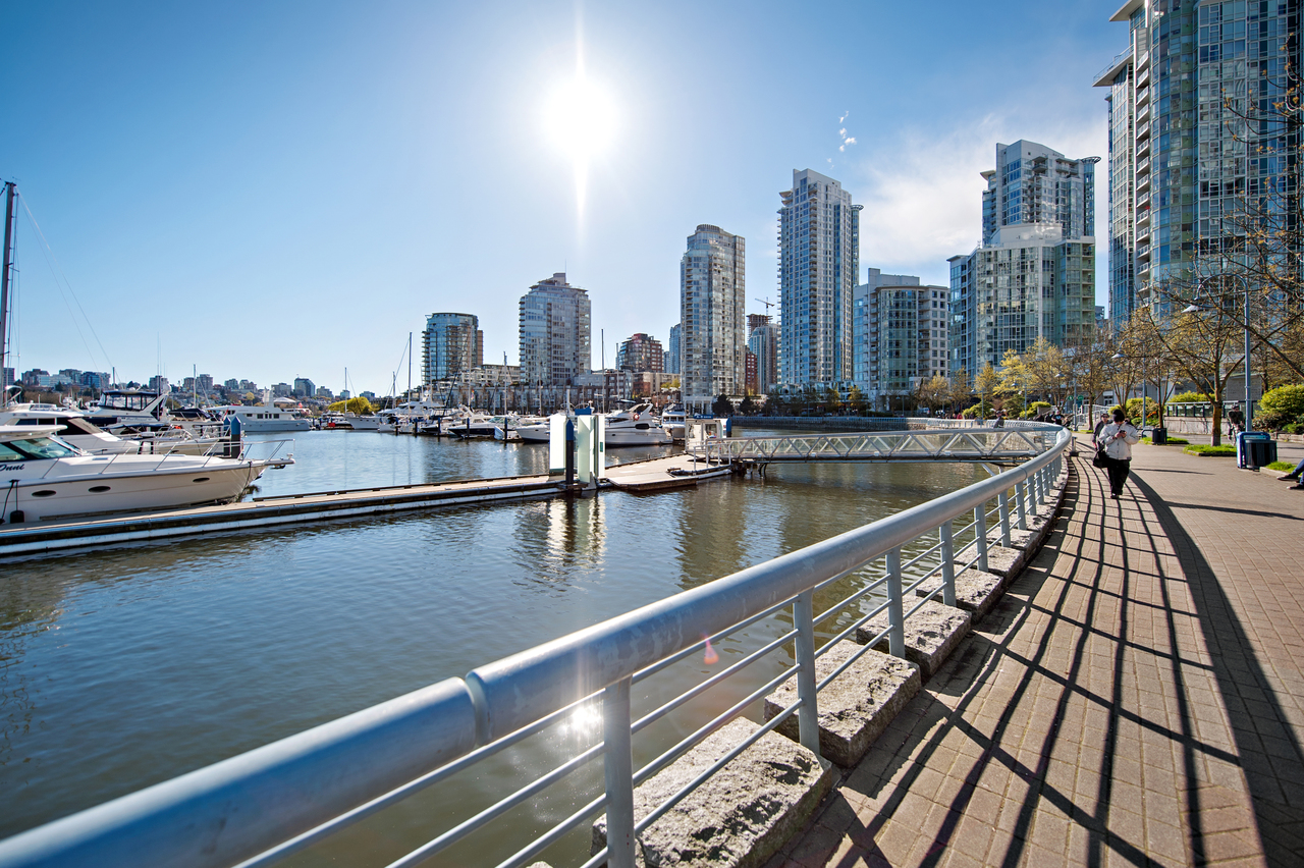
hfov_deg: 104.3
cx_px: 652
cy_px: 434
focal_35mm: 14
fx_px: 507
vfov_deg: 81.1
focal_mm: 14
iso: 200
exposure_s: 1/1600
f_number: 8
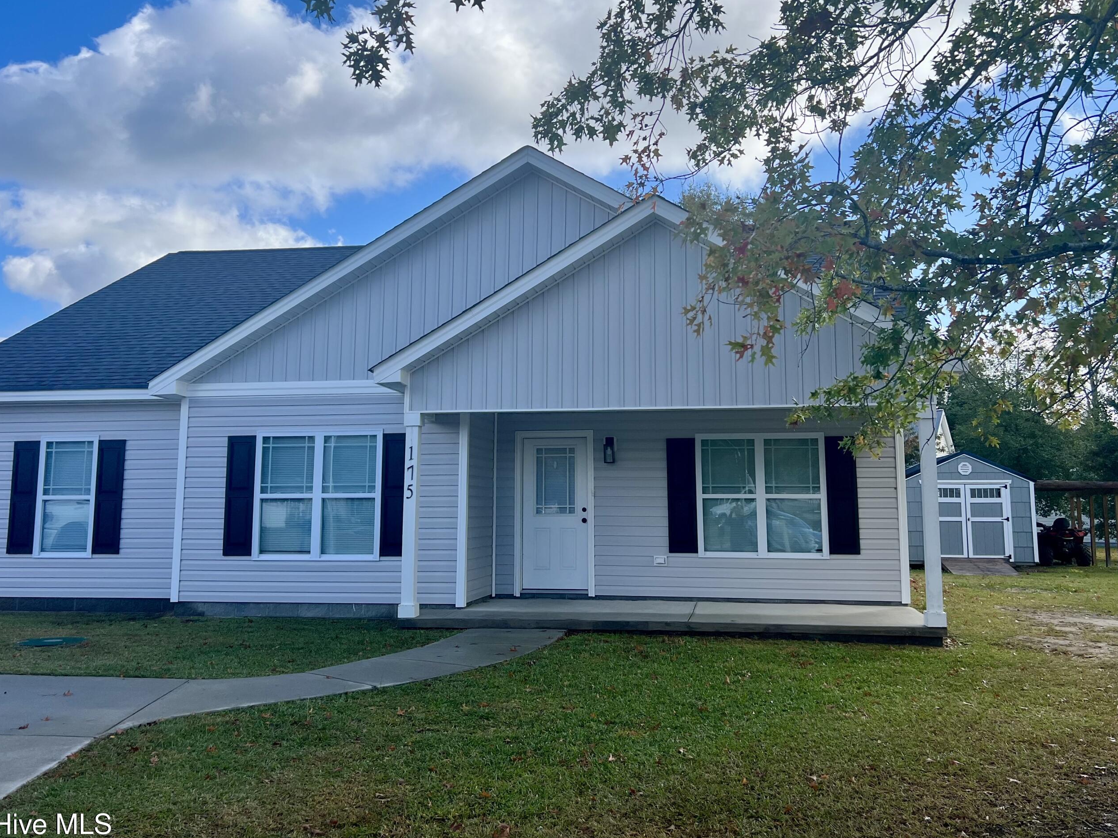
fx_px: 1001
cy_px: 370
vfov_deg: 45.4
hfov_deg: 58.3
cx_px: 565
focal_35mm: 31
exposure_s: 1/2513
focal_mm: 5.7
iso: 50
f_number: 1.5
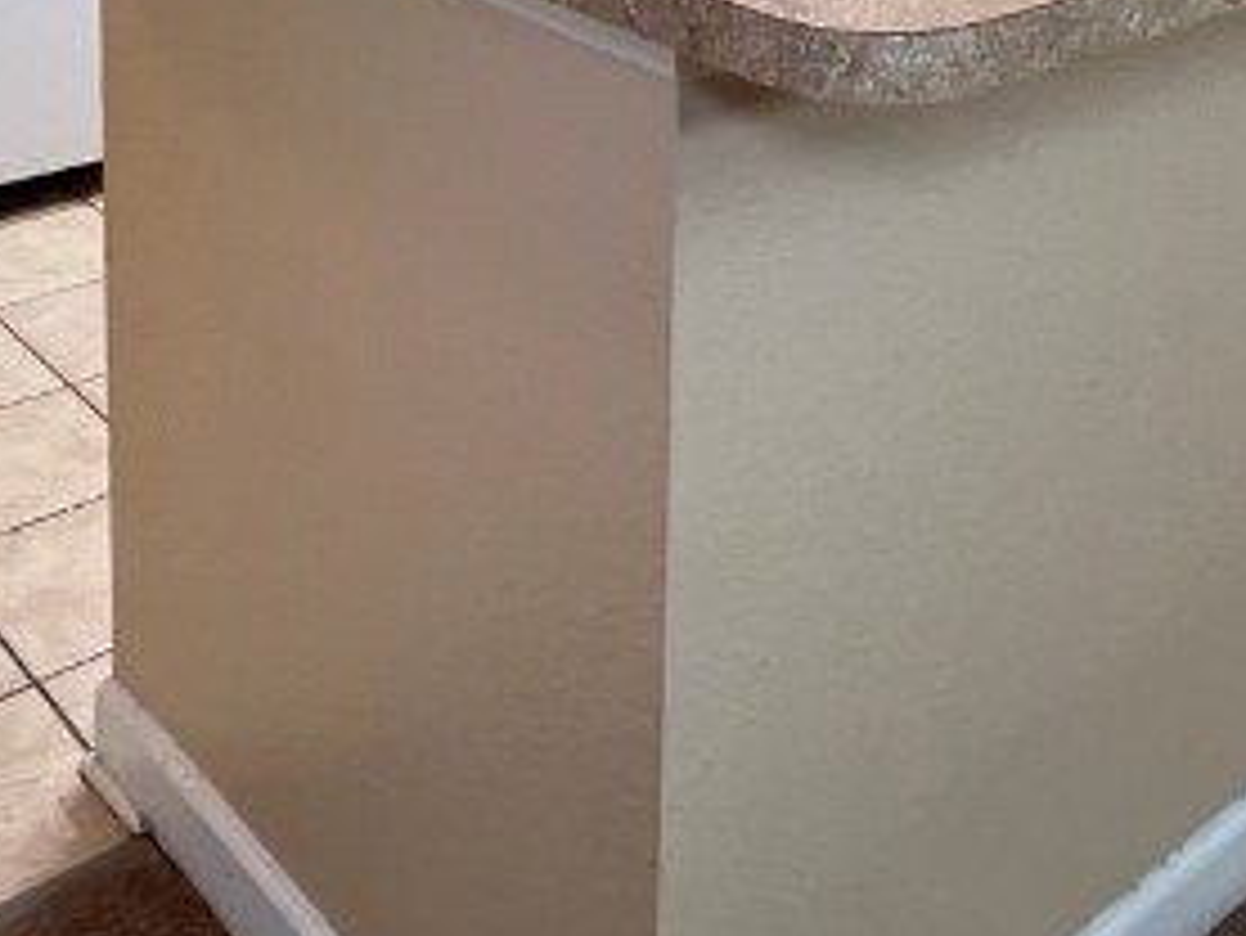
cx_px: 684
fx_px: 1729
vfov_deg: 25.9
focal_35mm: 48
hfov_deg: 39.6
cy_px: -279
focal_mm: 1.57
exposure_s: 1/60
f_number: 1.8
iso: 500
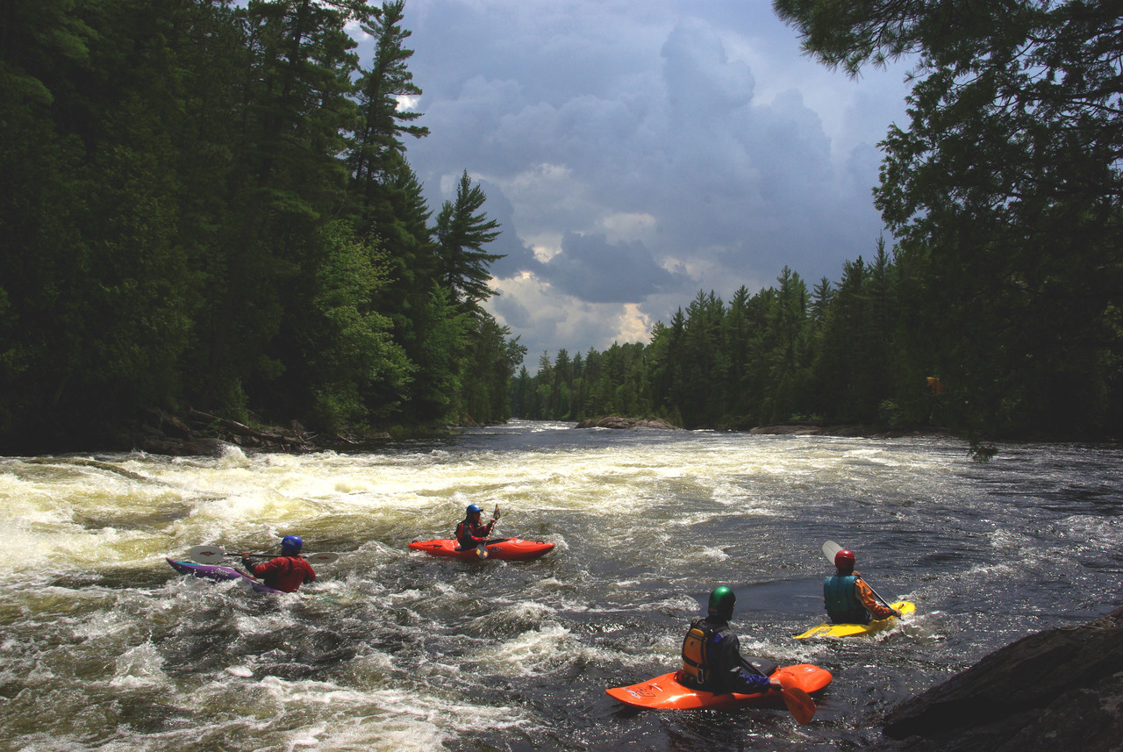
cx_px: 562
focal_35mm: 33
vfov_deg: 40.1
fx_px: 1031
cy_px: 376
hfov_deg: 57.2
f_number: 13
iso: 100
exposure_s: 1/350
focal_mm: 22
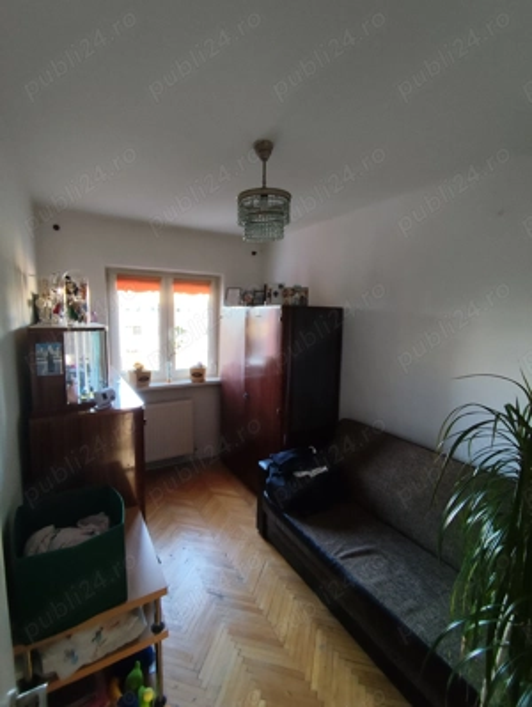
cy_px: 354
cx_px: 266
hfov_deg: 78.2
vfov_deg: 94.4
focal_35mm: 16
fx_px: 327
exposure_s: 1/33.3
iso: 160
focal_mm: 1.65
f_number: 2.2
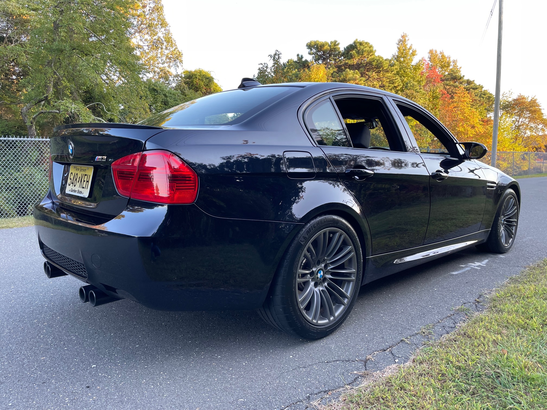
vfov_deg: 53.1
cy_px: 205
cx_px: 274
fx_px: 411
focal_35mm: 26
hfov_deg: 67.3
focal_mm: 4.2
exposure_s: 1/121
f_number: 1.6
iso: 50
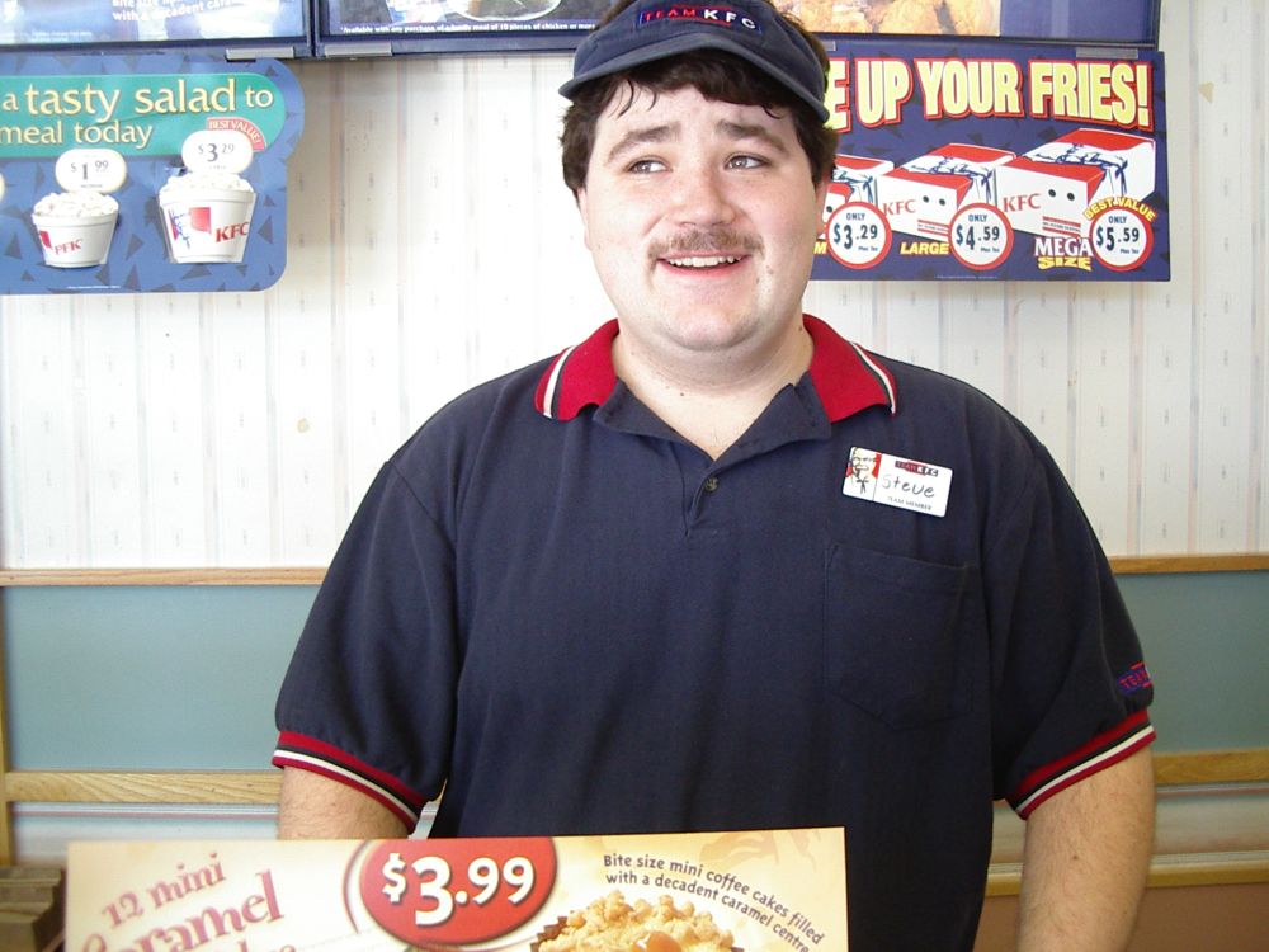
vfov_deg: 37.7
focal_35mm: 38
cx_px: 634
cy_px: 476
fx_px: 1393
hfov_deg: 49.0
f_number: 2.6
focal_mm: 5.8
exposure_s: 1/60
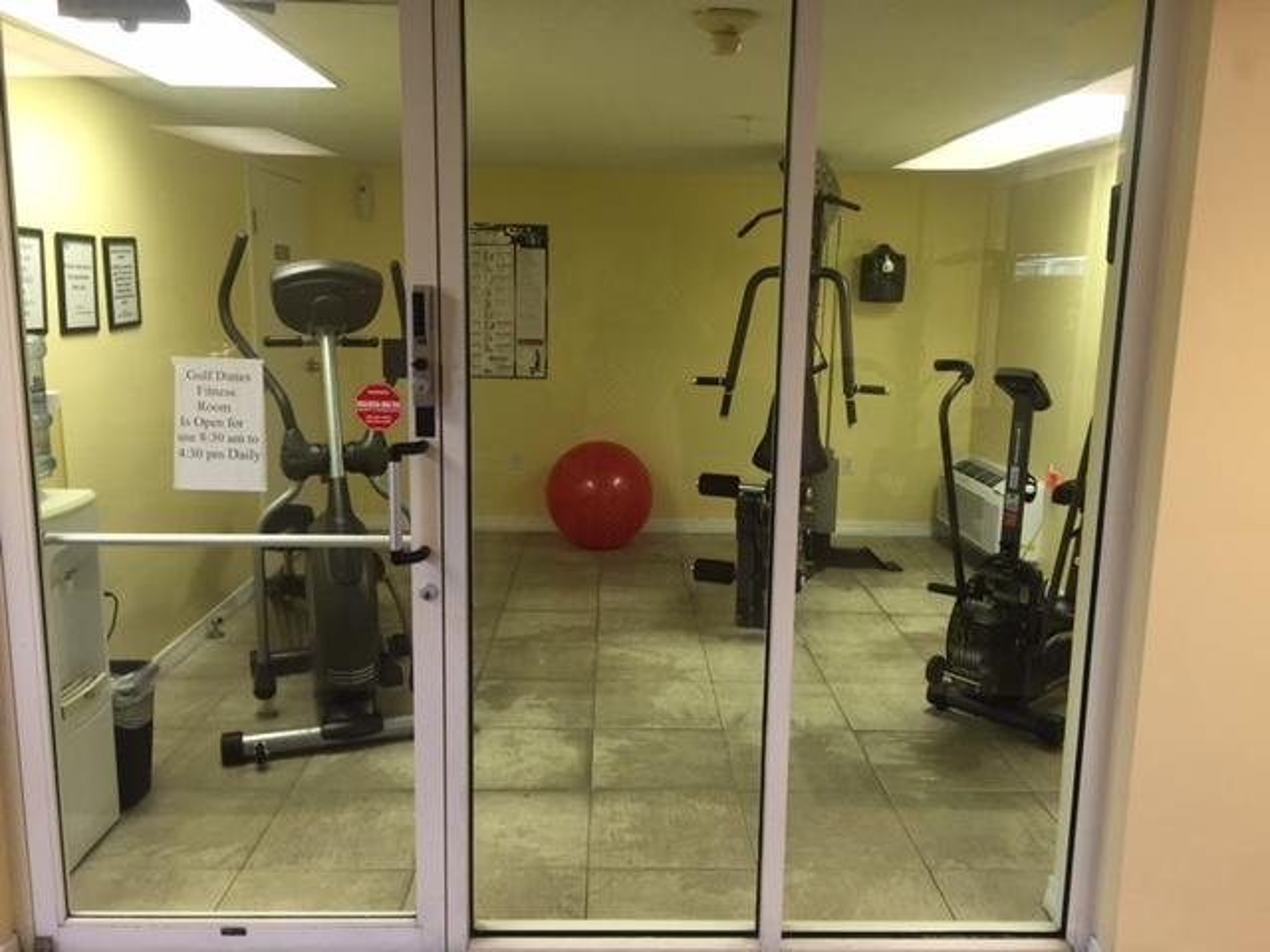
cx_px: 635
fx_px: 1064
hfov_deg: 61.7
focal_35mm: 29
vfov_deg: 48.2
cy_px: 476
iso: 50
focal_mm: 4.15
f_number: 2.2
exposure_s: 1/30
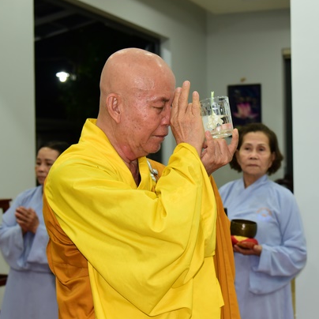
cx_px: 222
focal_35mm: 63
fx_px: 657
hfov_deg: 27.1
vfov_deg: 27.3
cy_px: 166
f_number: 4.5
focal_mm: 46
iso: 1000
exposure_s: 1/60
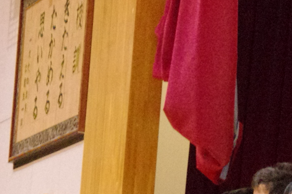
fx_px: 2744
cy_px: 297
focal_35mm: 339
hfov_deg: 6.1
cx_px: 179
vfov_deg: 4.0
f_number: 5.6
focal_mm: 65
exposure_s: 1/160
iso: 12800
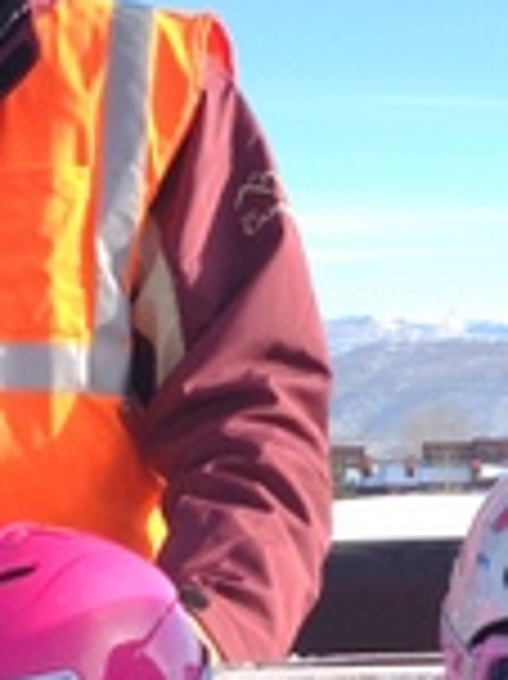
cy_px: 793
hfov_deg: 10.6
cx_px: 238
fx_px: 2743
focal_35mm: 140
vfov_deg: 13.7
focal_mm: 4.12
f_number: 2.4
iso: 50
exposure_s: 1/834
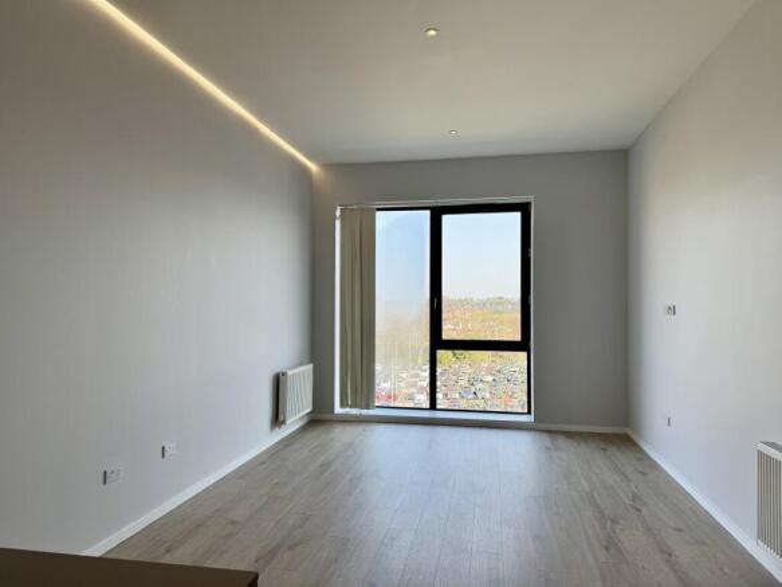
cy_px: 294
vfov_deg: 56.8
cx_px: 391
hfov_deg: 71.6
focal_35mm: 24
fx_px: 542
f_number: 1.78
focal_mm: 6.76
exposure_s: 1/309
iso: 80
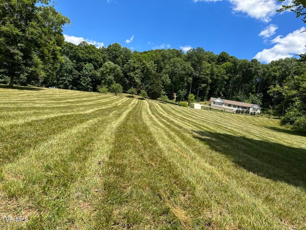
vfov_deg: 56.8
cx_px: 153
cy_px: 115
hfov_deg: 71.6
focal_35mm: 24
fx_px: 212
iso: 80
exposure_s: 1/3247
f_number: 1.78
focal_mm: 6.86
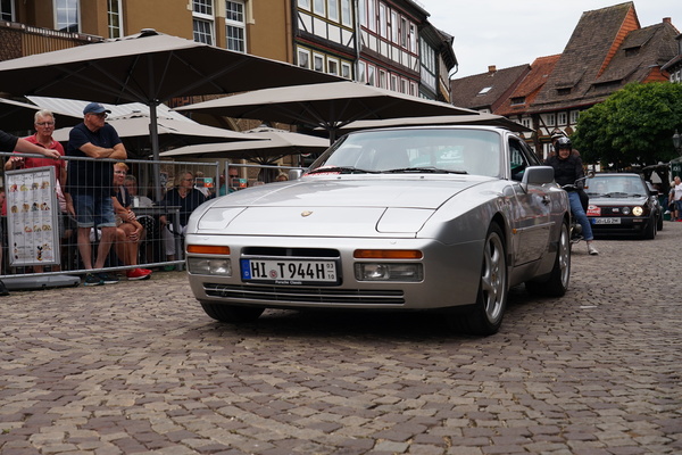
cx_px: 341
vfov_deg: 28.1
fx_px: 909
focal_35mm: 48
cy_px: 228
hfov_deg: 41.1
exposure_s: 1/200
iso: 100
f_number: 6.3
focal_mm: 48
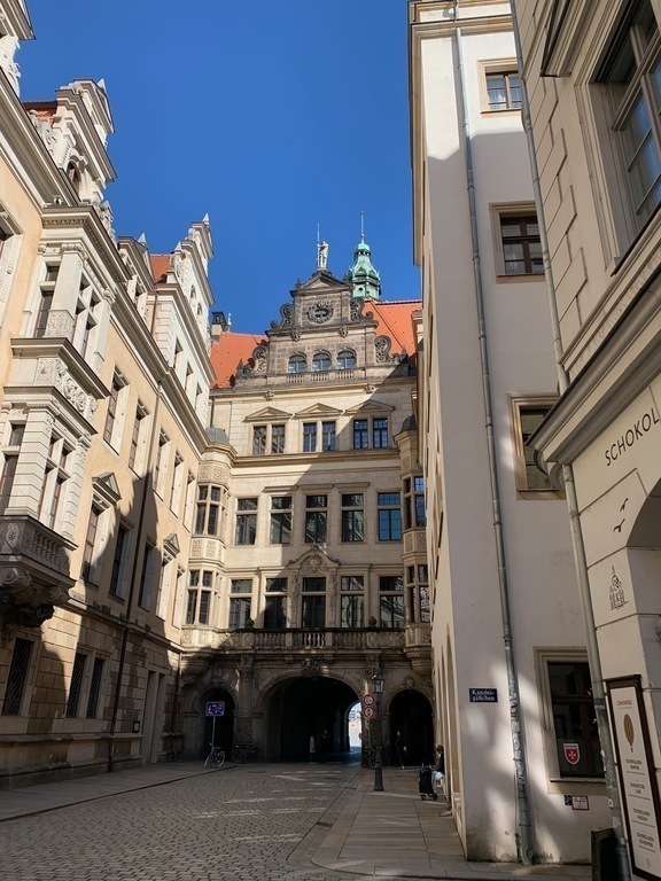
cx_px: 330
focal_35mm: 26
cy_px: 440
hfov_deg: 53.1
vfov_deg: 67.3
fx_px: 662
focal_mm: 4.25
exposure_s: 1/1387
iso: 25
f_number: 1.8
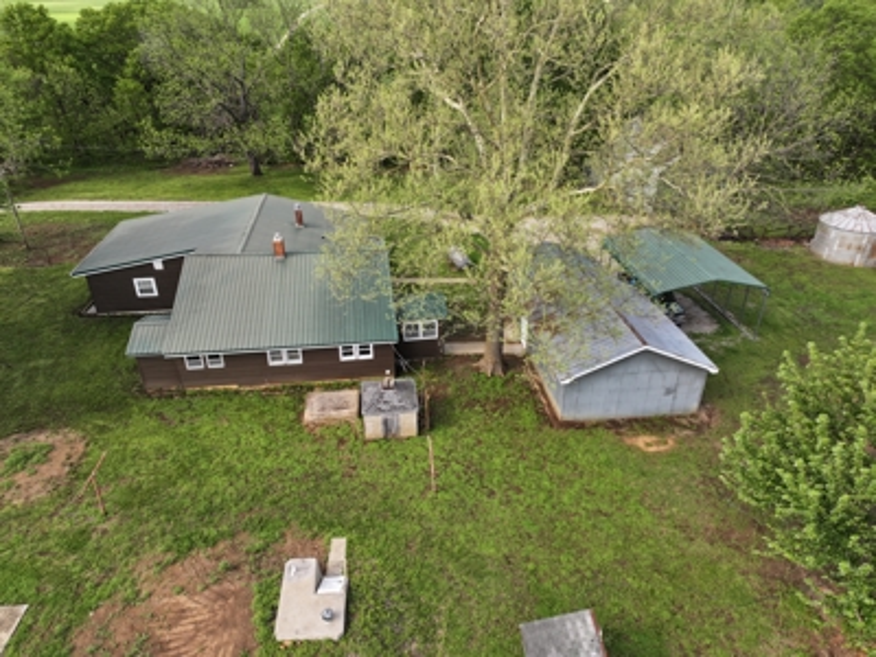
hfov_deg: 71.6
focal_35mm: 24
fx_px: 607
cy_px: 328
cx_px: 438
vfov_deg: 56.8
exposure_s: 1/500
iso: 110
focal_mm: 12.29
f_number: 2.8
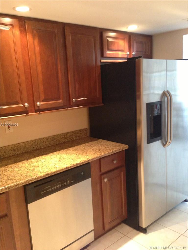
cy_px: 125
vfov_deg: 55.4
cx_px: 94
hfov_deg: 42.9
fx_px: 239
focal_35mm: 33
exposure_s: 1/20
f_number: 2.4
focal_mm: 4.13
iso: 320
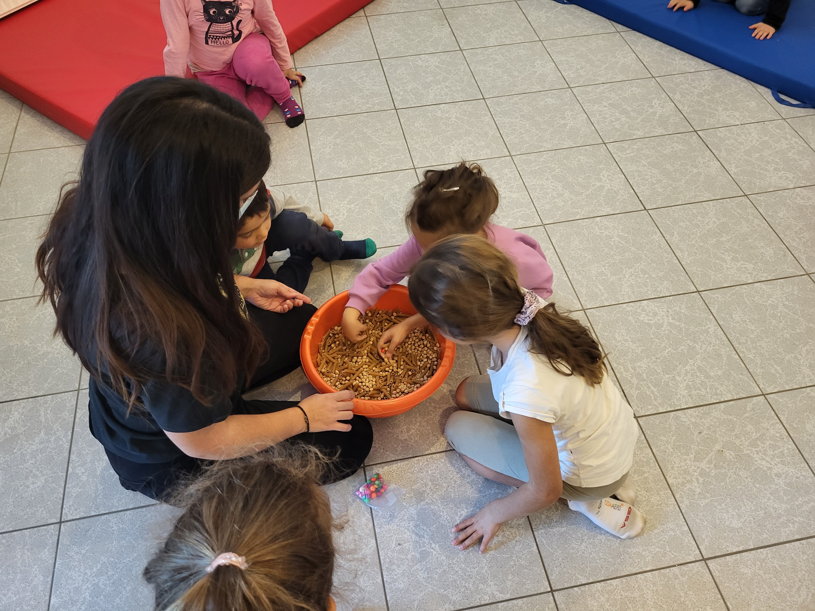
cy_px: 306
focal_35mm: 26
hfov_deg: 67.3
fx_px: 612
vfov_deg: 53.1
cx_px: 408
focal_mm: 5.4
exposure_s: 1/50
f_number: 1.8
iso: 500
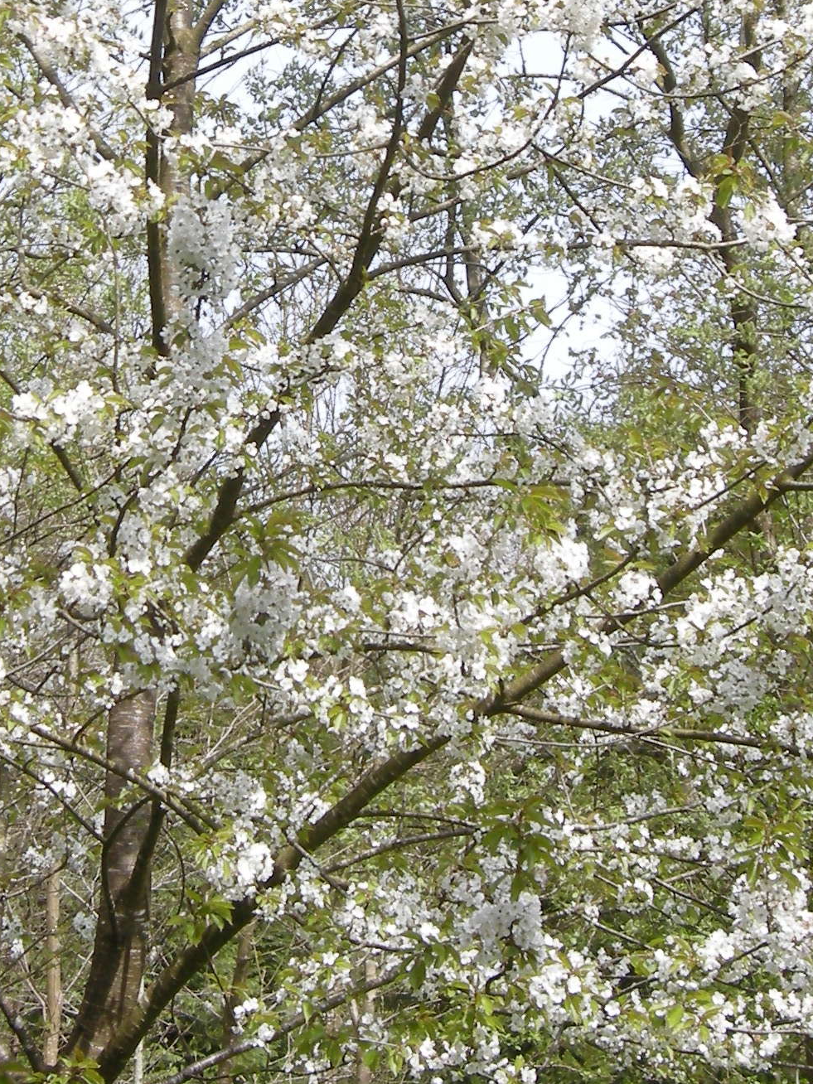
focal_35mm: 107
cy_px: 190
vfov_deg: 18.2
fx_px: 3351
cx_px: 200
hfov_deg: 13.8
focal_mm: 7.5
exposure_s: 1/159
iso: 64
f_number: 4.8
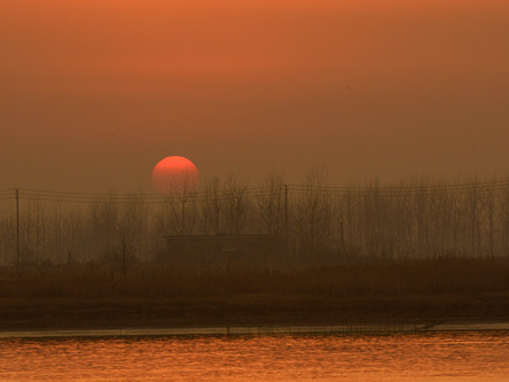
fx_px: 5102
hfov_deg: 5.7
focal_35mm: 347
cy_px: 275
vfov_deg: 4.3
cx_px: 276
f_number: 18
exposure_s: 1/60
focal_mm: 200
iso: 640
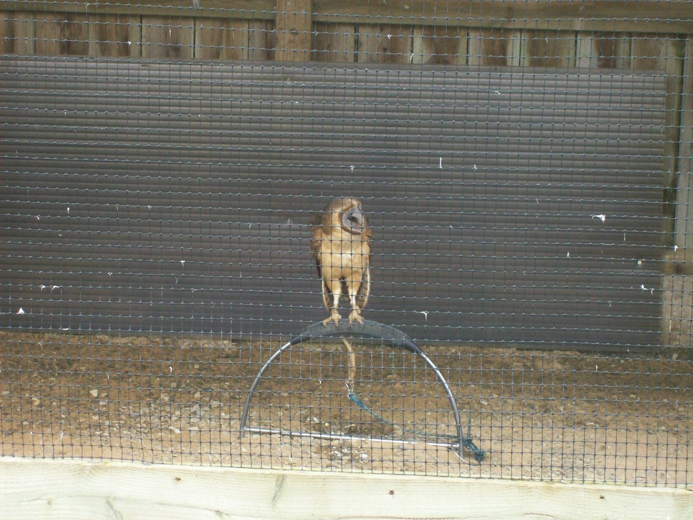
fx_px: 2162
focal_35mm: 108
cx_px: 346
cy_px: 260
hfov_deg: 18.2
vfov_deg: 13.7
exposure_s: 1/128
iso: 200
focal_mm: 18
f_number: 4.8
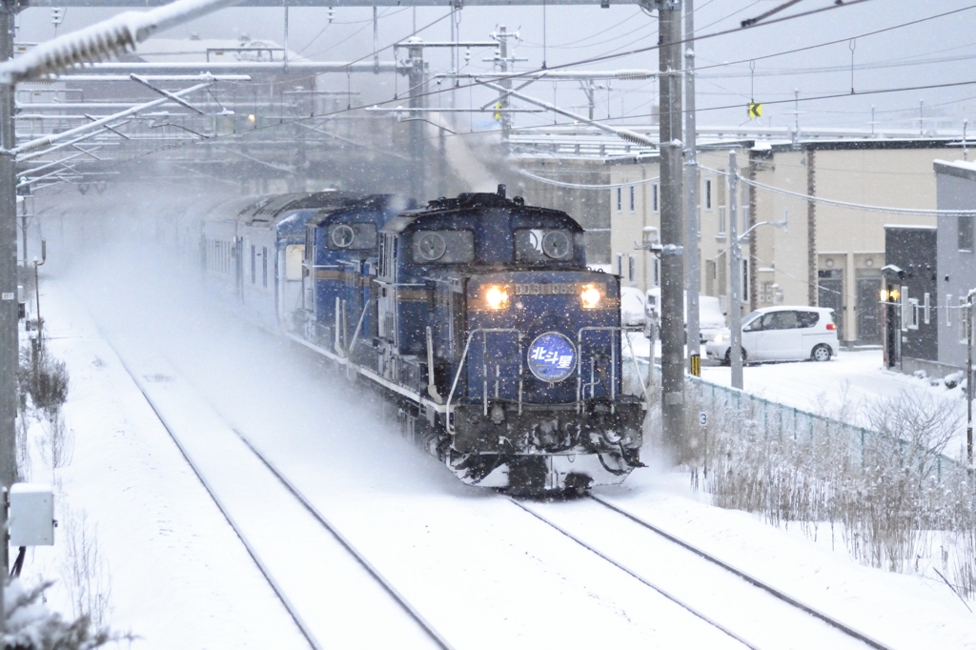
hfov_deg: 12.5
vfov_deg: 8.3
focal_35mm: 165
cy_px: 325
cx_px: 488
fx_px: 4472
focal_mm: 110
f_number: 5.6
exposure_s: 1/250
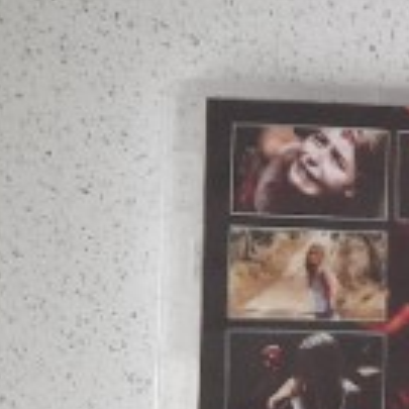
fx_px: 1751
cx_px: 730
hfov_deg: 12.2
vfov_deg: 13.2
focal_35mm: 131
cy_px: 336
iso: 160
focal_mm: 4.6
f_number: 2
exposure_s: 1/60
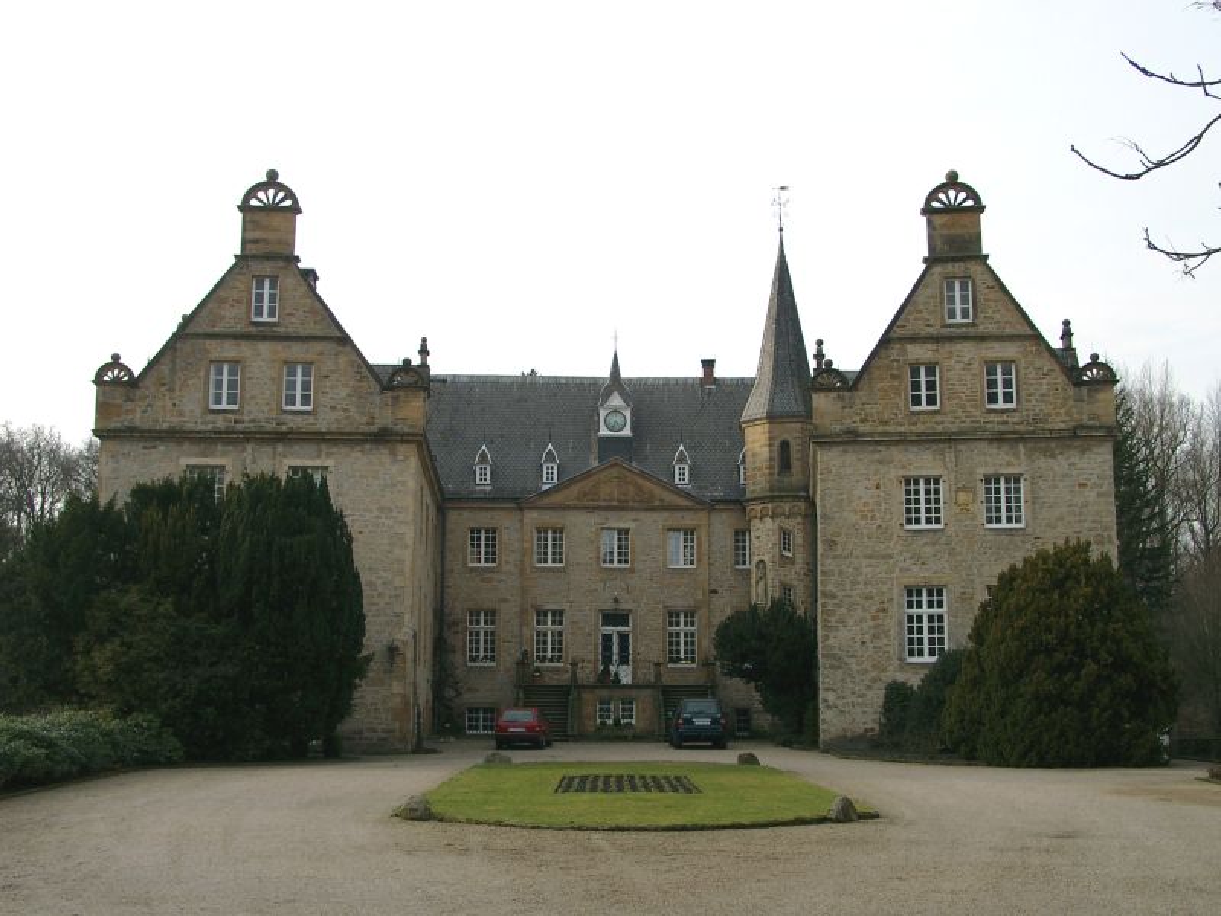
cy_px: 458
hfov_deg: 46.8
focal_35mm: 40
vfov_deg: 36.0
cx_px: 610
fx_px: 1411
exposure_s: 1/360
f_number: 4
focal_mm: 8.4
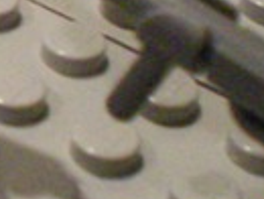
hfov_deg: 8.2
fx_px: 1780
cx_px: -205
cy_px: -238
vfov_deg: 6.2
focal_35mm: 233
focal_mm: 6.3
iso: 400
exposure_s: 1/20
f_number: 3.1
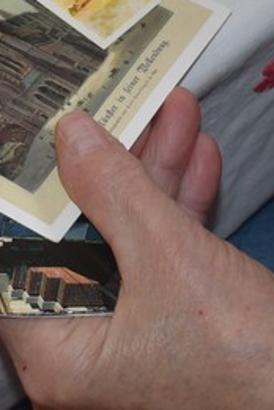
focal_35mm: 147
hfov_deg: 9.3
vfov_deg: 13.8
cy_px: 2
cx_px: 192
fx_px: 1678
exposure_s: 1/200
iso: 280
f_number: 4
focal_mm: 25
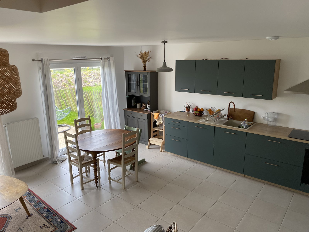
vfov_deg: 53.1
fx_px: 232
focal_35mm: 26
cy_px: 116
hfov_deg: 67.3
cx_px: 154
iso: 125
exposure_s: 1/121
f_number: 1.8
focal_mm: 4.25
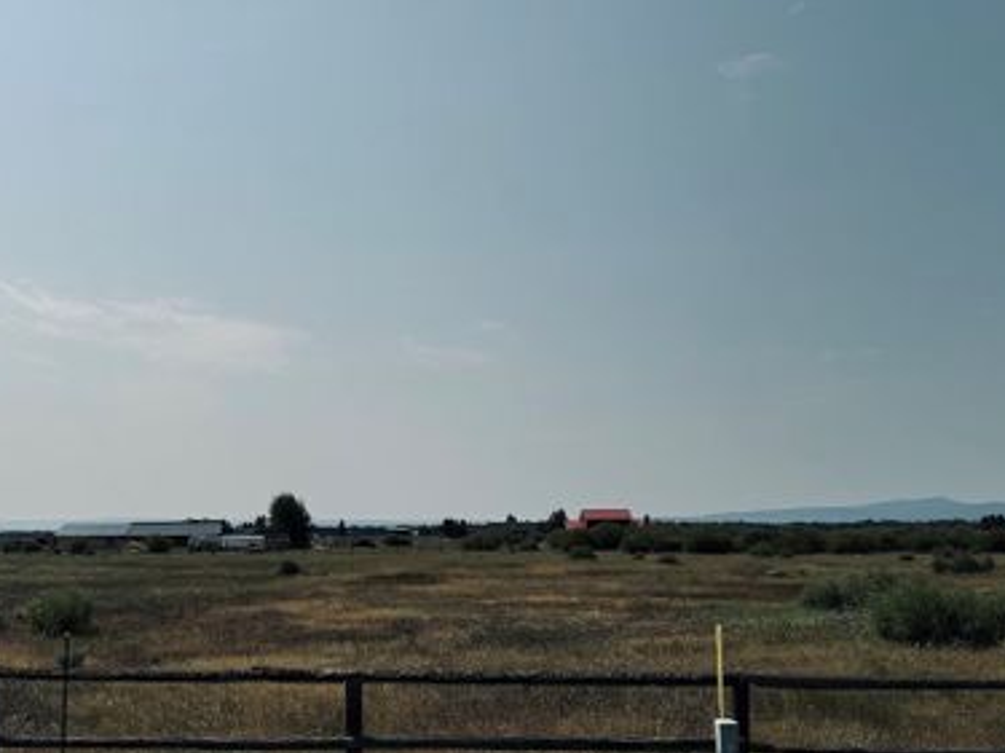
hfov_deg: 56.8
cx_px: 466
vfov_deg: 43.9
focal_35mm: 32
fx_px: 929
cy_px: 457
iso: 80
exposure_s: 1/15152
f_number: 1.78
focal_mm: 6.76
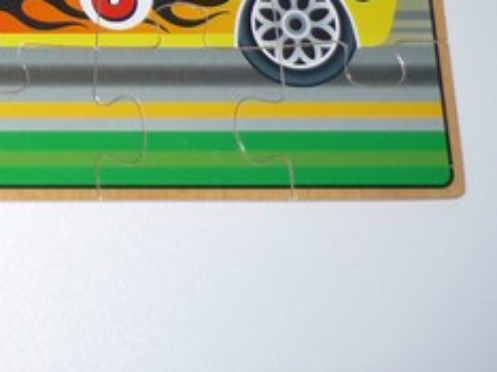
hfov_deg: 15.6
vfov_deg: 12.3
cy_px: -225
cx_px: -316
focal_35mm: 113
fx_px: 1621
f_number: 2.8
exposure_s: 1/30
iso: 100
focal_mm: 5.5
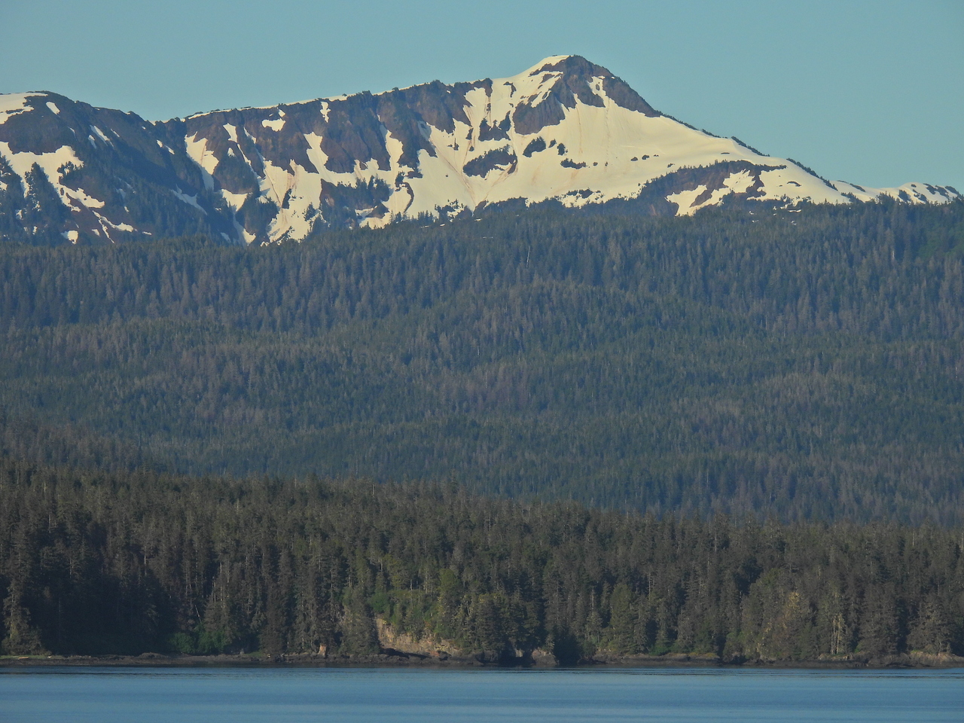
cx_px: 482
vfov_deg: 3.9
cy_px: 362
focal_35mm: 380
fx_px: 10582
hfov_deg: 5.2
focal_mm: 67.8
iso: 100
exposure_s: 1/800
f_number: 5
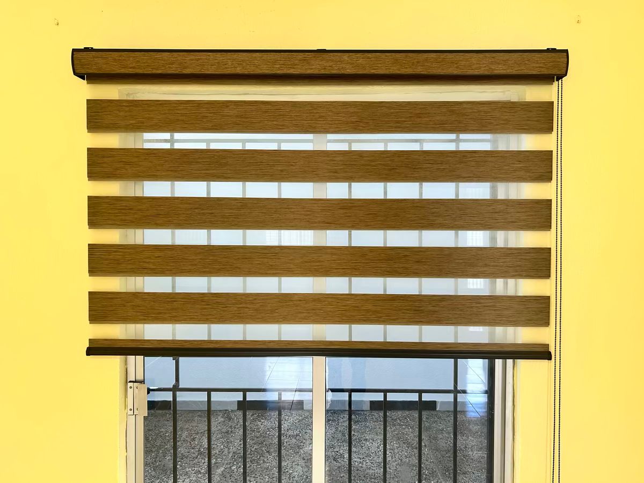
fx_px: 484
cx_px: 322
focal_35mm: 26
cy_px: 242
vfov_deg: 53.1
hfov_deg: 67.3
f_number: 1.5
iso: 100
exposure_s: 1/120
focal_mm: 5.7
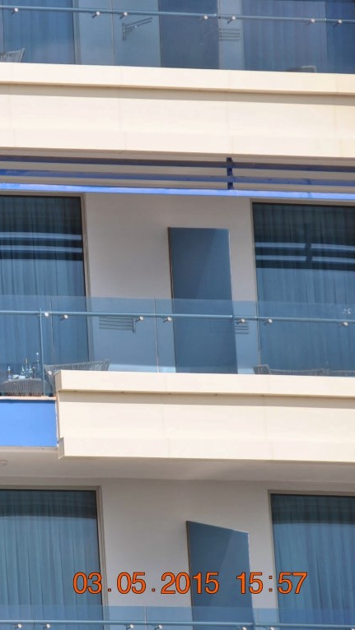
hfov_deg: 4.6
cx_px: -75
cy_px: 315
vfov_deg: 8.2
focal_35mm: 264
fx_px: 4417
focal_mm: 112
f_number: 6.3
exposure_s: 1/640
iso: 100
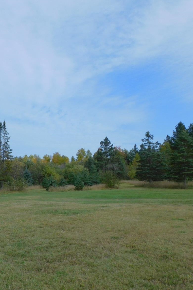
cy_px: 147
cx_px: 12
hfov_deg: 36.0
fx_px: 273
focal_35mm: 34
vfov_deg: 55.8
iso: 125
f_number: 3.8
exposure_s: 1/1600
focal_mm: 4.3
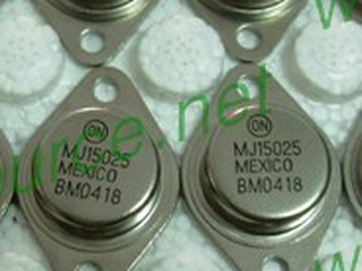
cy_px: 110
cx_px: 112
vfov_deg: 15.9
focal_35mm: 93
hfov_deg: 21.0
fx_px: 973
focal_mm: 6.3
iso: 50
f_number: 2.9
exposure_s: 1/5.7
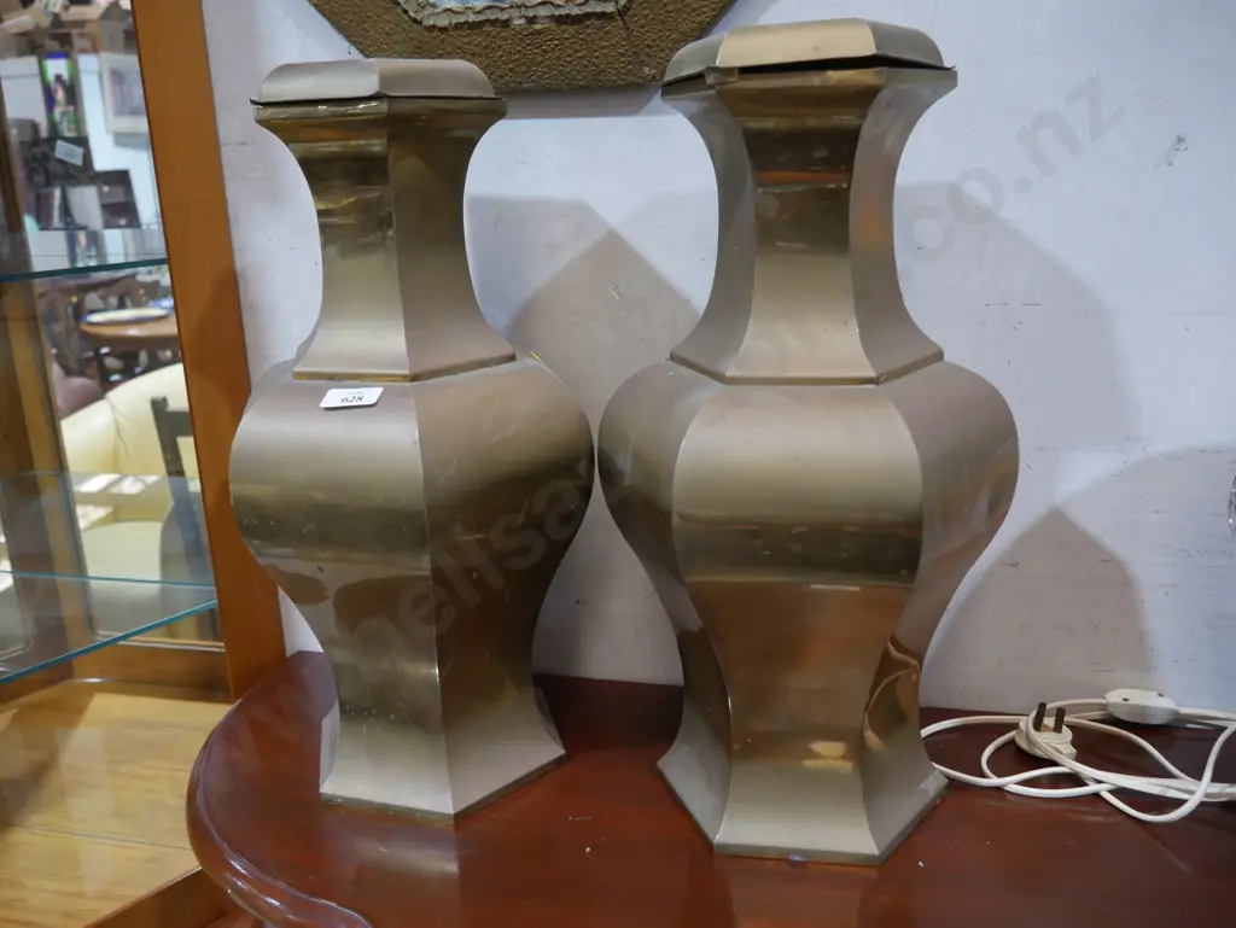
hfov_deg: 59.9
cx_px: 618
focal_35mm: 30
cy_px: 464
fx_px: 1072
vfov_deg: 46.8
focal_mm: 15
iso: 640
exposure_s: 1/60
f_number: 3.6
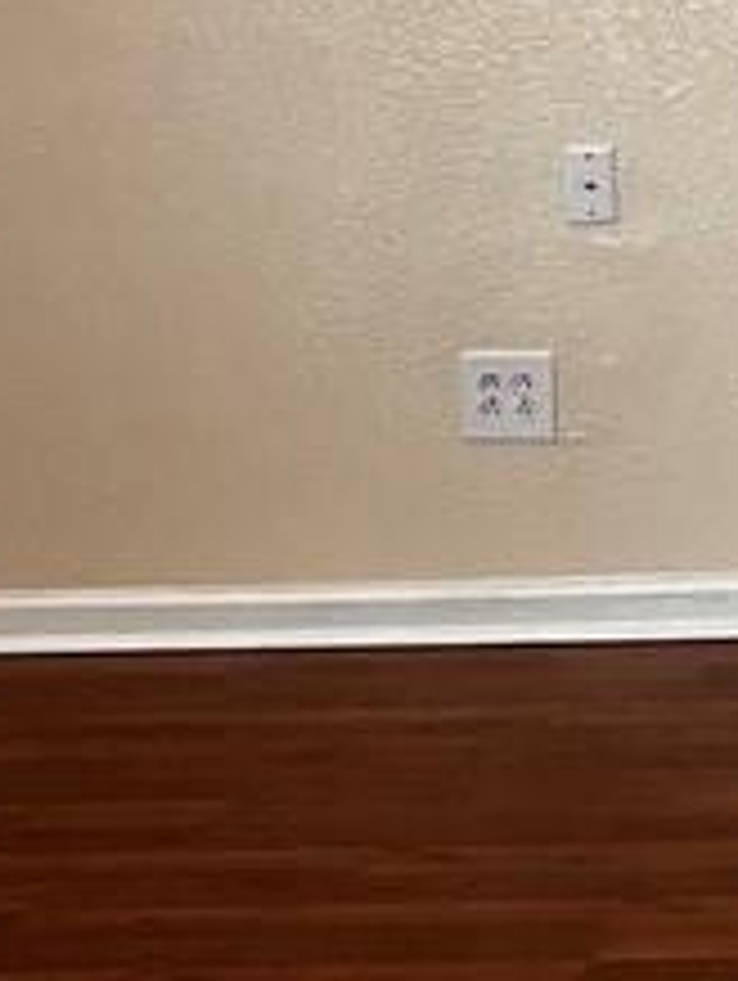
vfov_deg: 15.8
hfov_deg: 10.8
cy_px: -22
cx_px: 1593
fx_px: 3461
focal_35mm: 122
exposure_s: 1/60
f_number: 1.5
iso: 160
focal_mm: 5.7
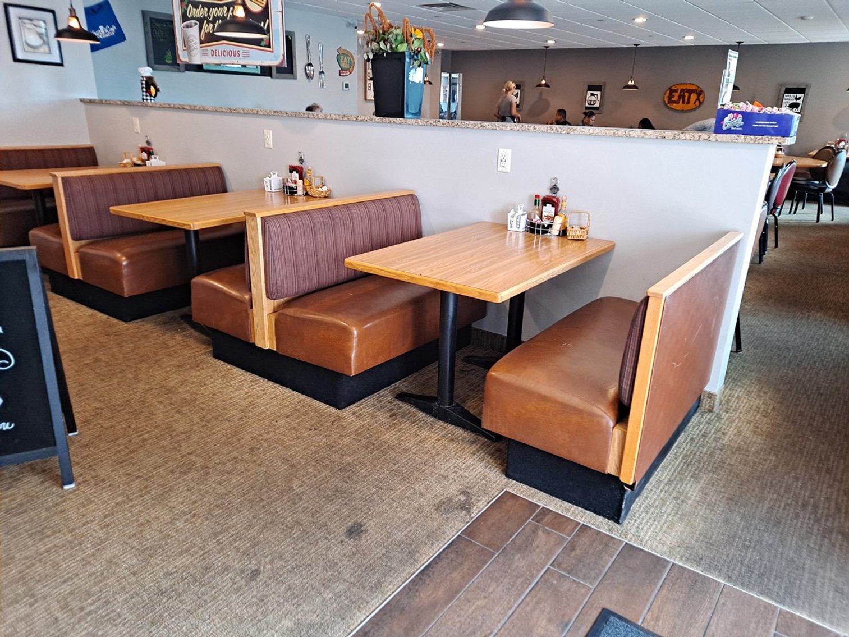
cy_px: 318
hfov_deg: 69.4
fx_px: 613
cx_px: 424
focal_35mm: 25
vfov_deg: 54.9
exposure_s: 1/50
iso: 320
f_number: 2
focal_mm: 4.6
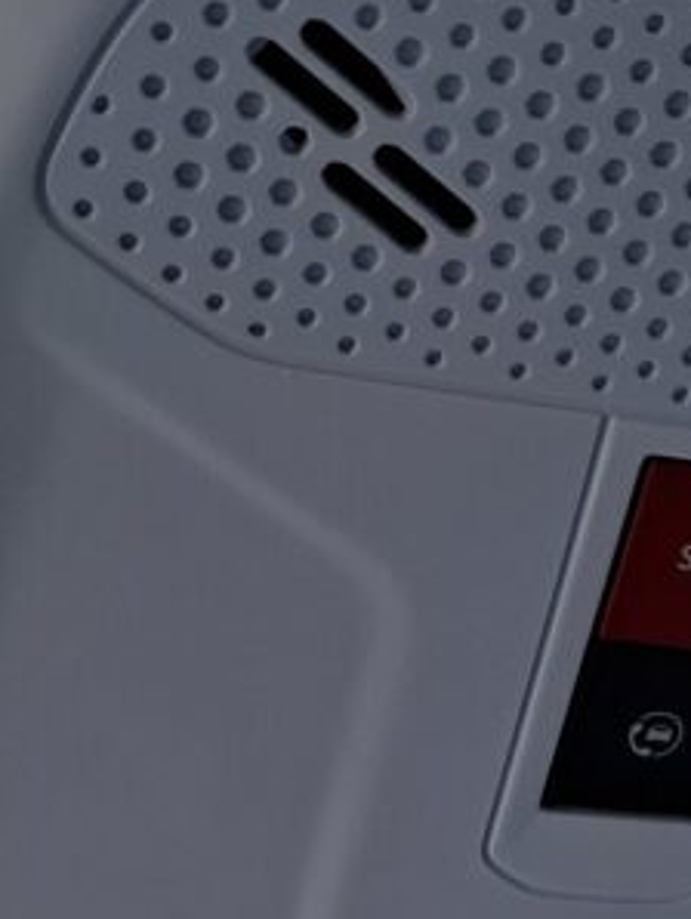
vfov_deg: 24.5
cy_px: 657
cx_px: 639
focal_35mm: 79
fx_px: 2100
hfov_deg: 18.3
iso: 50
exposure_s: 1/252
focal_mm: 5.54
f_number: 1.8
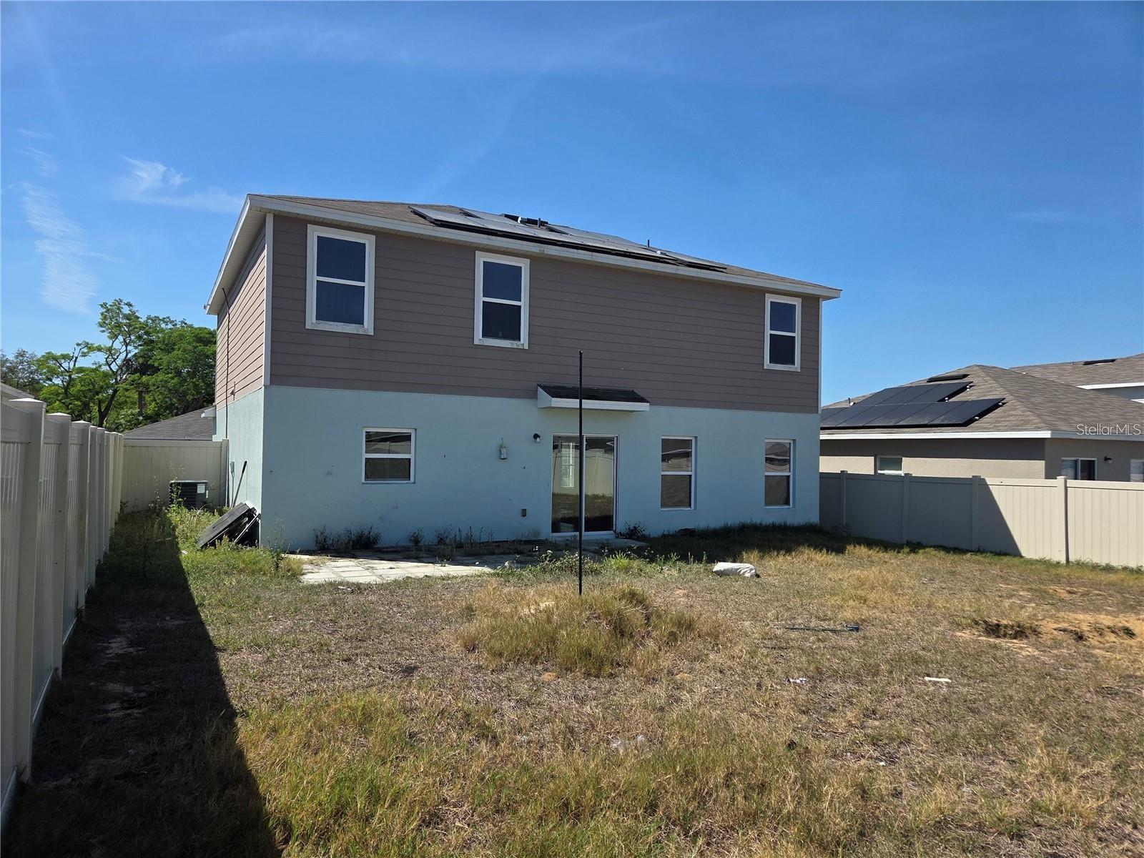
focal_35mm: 23
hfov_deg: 73.9
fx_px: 760
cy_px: 429
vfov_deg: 58.9
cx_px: 572
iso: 80
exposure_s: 1/6034
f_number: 1.8
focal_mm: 5.4
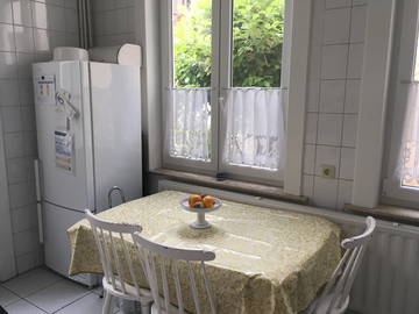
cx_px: 210
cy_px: 157
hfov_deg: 61.7
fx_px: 351
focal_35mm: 29
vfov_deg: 48.2
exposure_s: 1/33
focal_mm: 4.15
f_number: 2.2
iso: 32
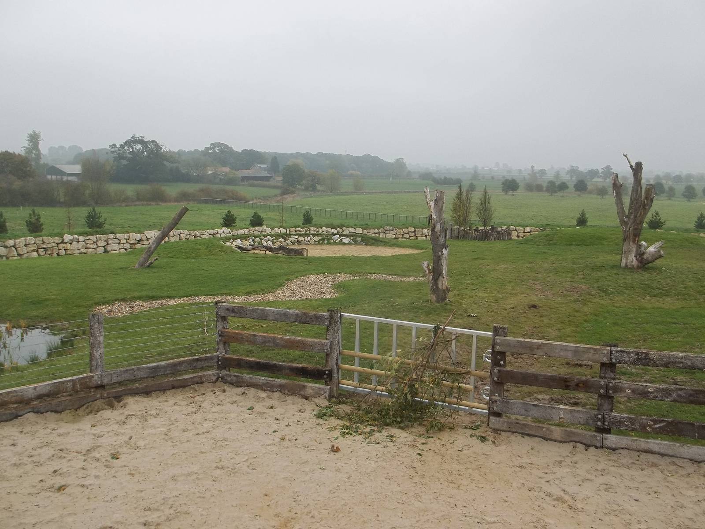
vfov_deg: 42.9
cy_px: 264
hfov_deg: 55.4
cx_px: 352
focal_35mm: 33
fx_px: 672
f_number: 3.3
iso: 80
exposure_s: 1/160
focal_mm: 5.9
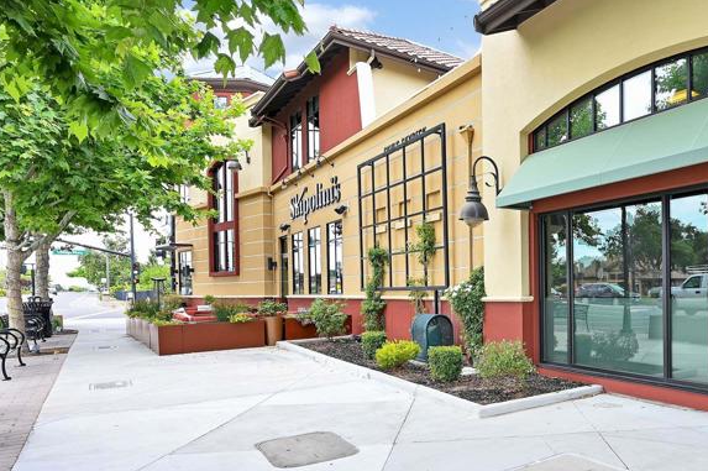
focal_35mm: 25
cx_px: 554
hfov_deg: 65.9
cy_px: 260
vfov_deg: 51.1
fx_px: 491
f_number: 4.5
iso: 100
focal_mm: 14
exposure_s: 1/80
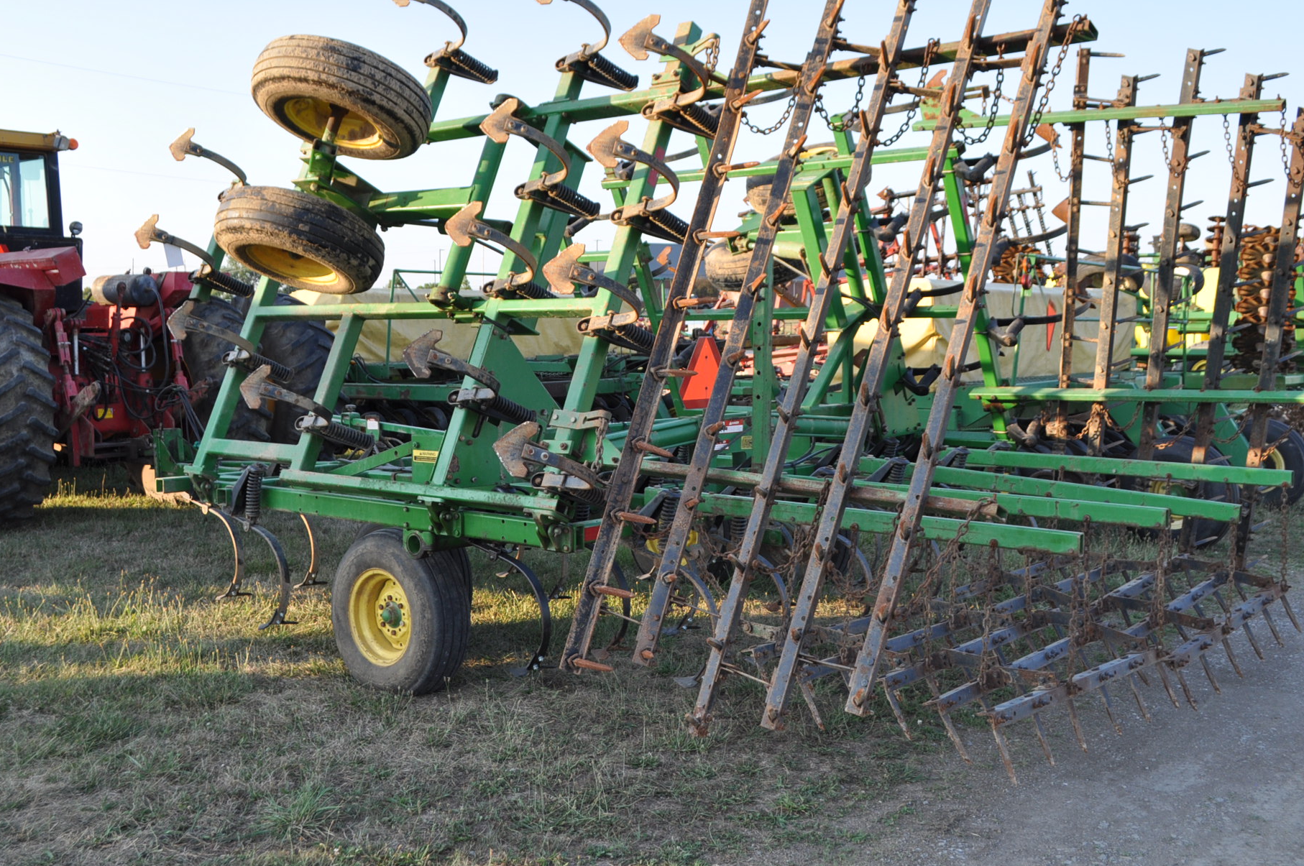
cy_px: 372
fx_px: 1411
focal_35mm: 39
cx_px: 636
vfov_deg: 34.1
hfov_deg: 49.6
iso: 200
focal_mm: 22
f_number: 6.3
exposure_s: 1/160
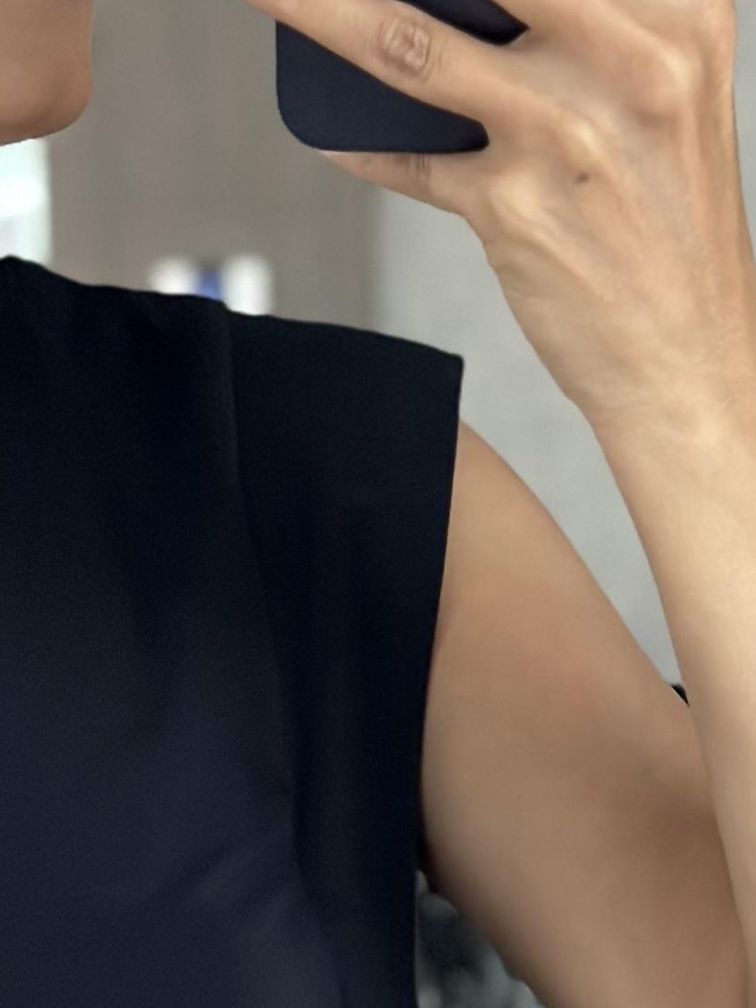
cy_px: 765
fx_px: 5153
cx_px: -88
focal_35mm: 177
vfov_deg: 11.1
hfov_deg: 8.3
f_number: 1.78
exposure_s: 1/40
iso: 500
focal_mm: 6.86
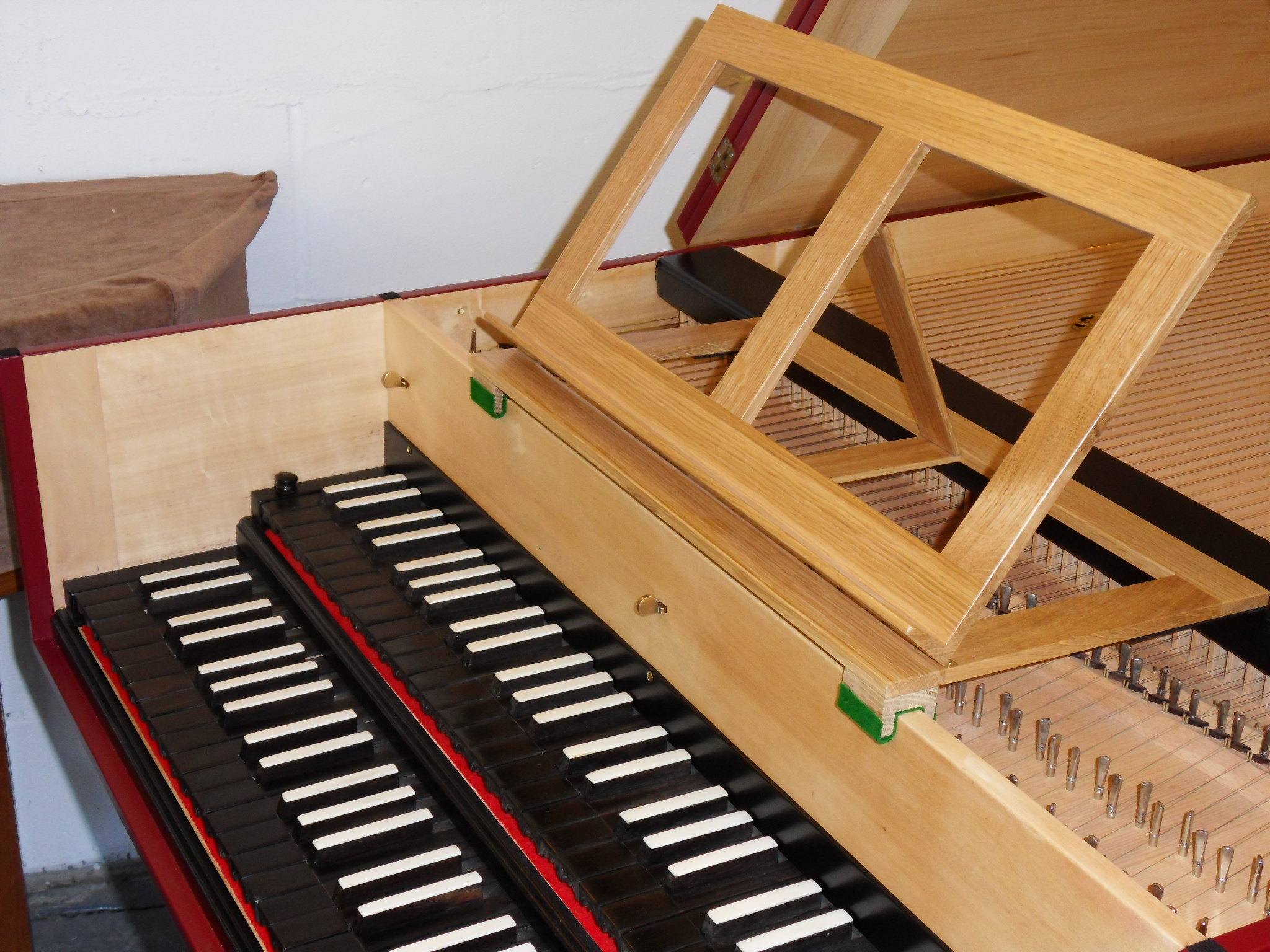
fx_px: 1908
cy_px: 476
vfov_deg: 28.0
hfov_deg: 36.8
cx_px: 635
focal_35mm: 52
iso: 200
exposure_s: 1/45
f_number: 4.5
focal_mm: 9.1
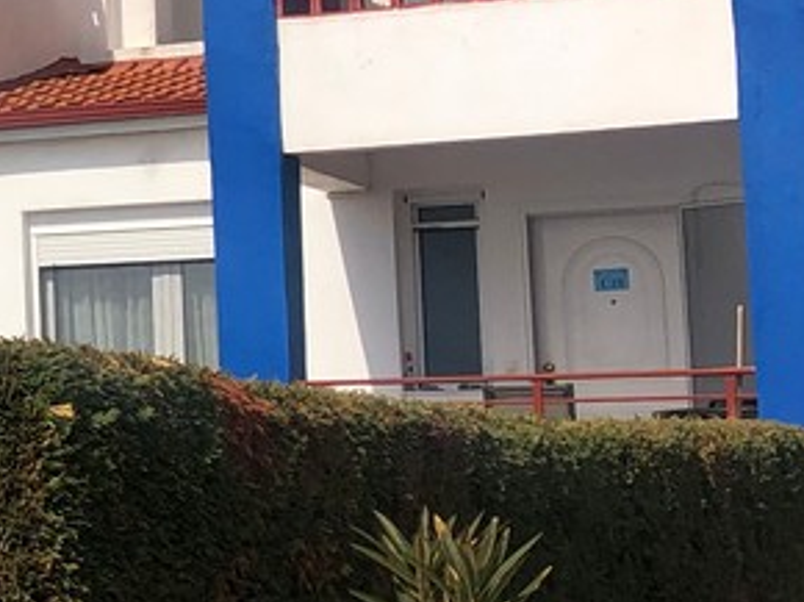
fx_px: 3063
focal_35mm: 132
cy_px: 203
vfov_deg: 11.2
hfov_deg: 13.2
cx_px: -733
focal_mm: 4
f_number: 1.8
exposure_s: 1/3690
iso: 20
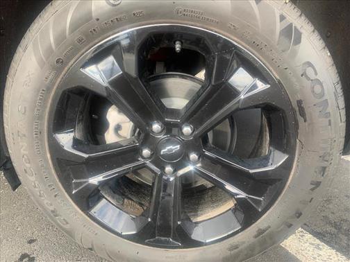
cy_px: 131
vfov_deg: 53.1
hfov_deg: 67.3
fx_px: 263
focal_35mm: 26
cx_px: 175
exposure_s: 1/122
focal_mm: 4.25
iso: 40
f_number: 1.8
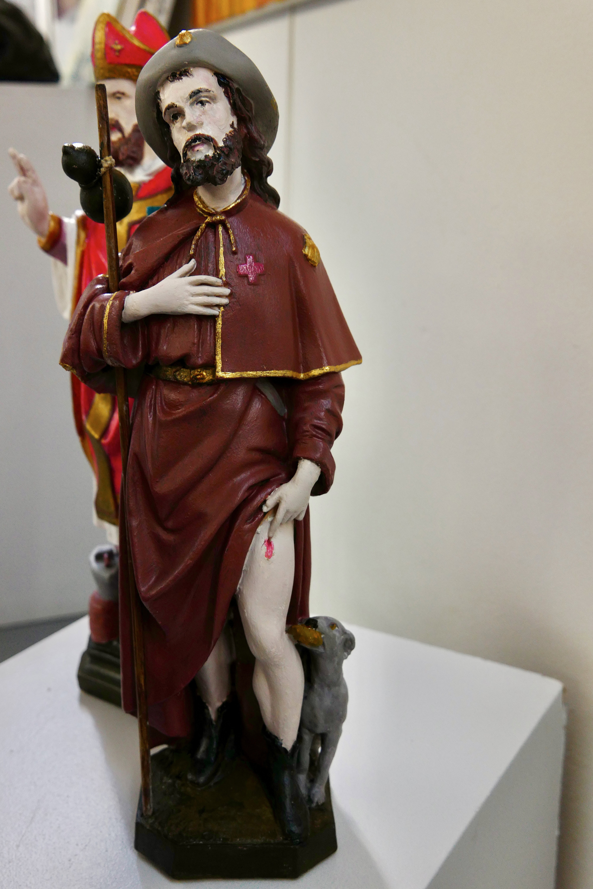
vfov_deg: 47.4
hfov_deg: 32.6
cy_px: 444
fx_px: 1013
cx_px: 296
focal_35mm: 41
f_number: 4.3
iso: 800
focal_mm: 27
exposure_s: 1/80
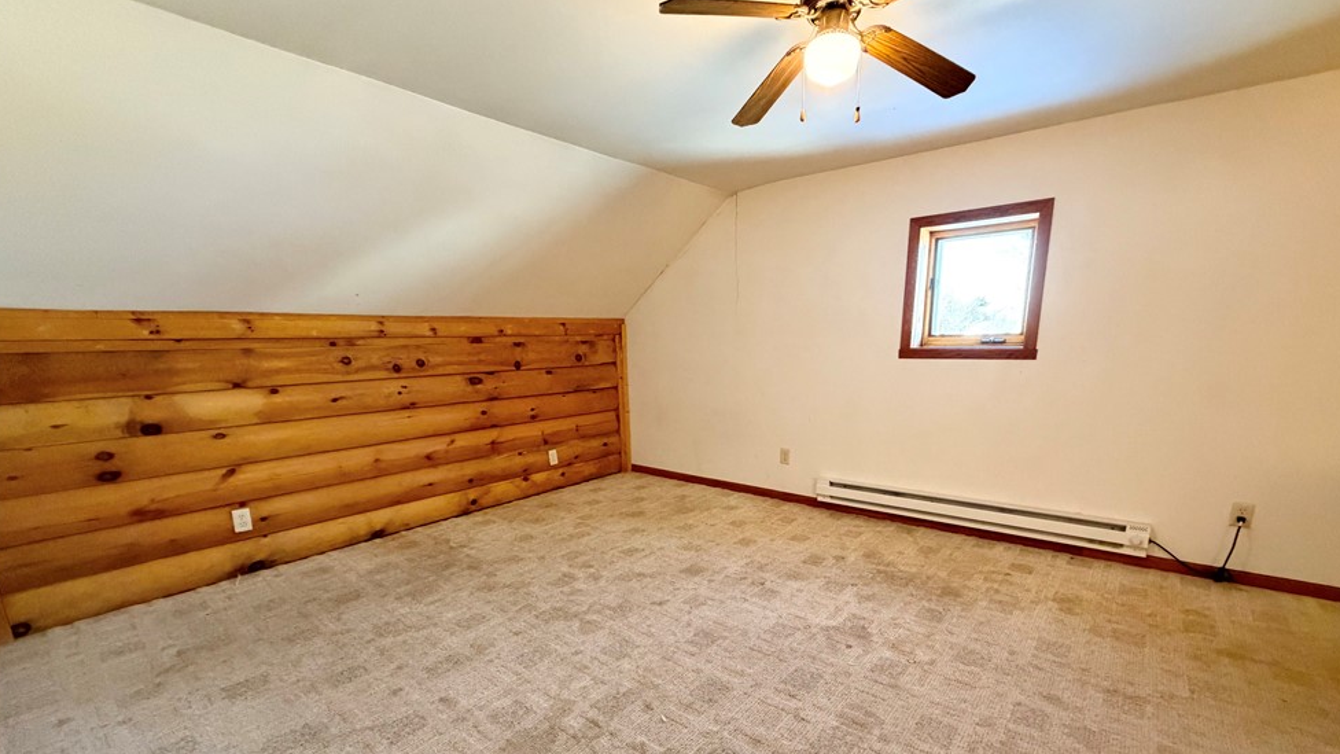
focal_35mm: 16
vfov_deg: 66.1
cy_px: 470
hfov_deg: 99.3
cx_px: 688
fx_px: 569
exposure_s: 1/60
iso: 640
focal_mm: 2.22
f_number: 2.2
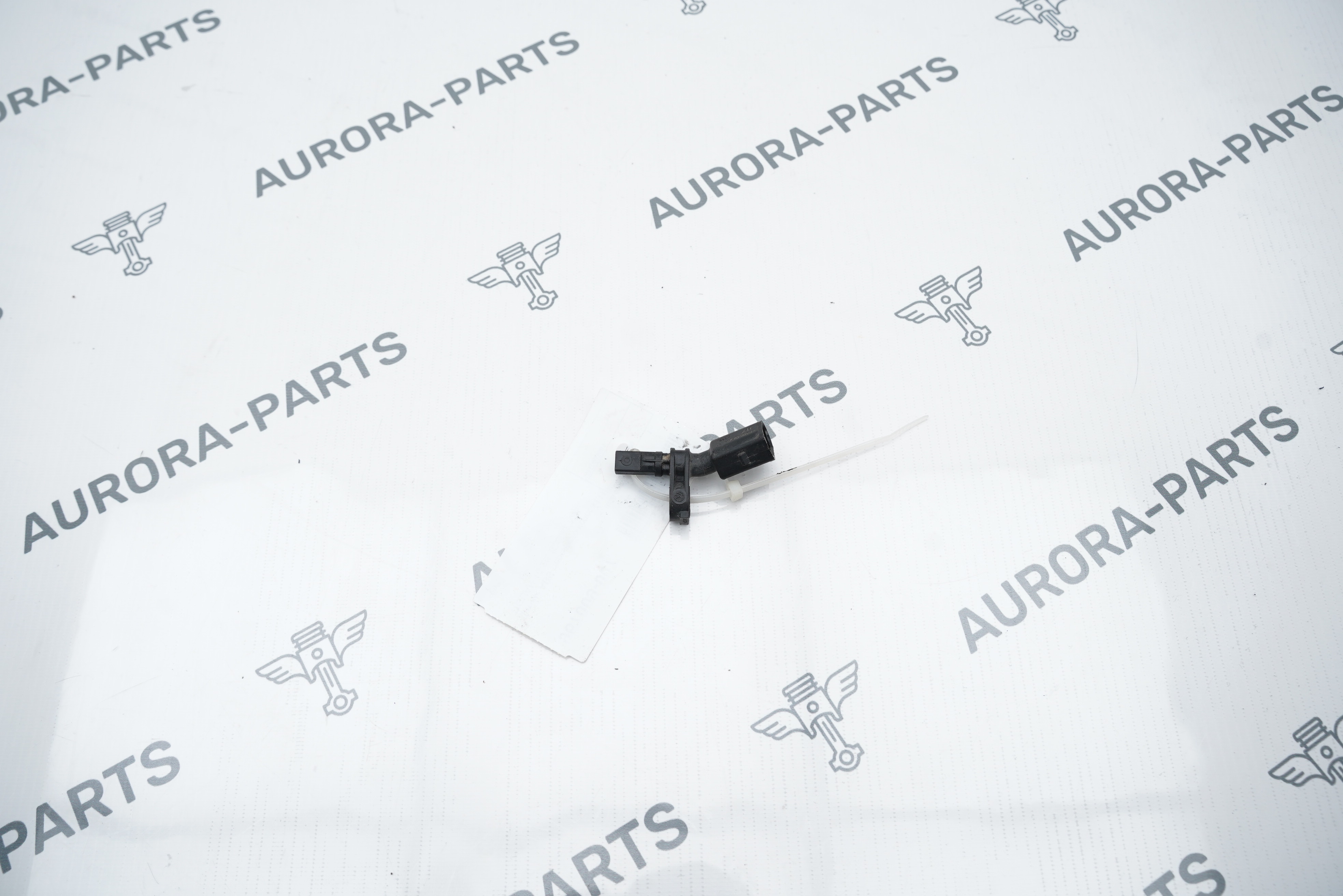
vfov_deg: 46.4
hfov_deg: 65.5
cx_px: 672
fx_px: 1044
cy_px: 448
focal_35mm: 28
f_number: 6.3
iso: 500
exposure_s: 1/160
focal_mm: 28
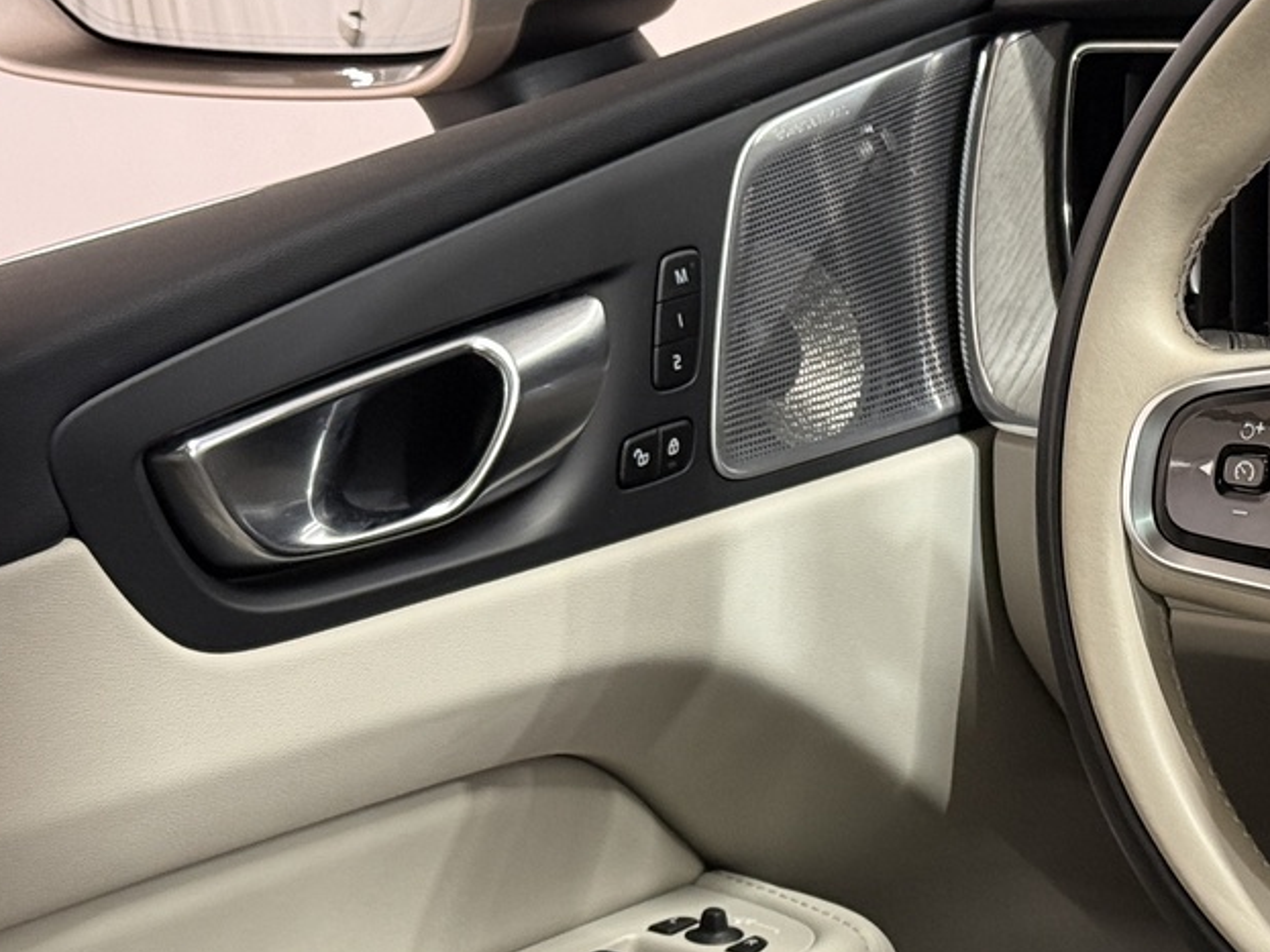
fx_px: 4072
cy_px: 483
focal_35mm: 111
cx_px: 1241
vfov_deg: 13.3
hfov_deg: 17.4
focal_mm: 6.76
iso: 320
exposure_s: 1/40
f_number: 1.78
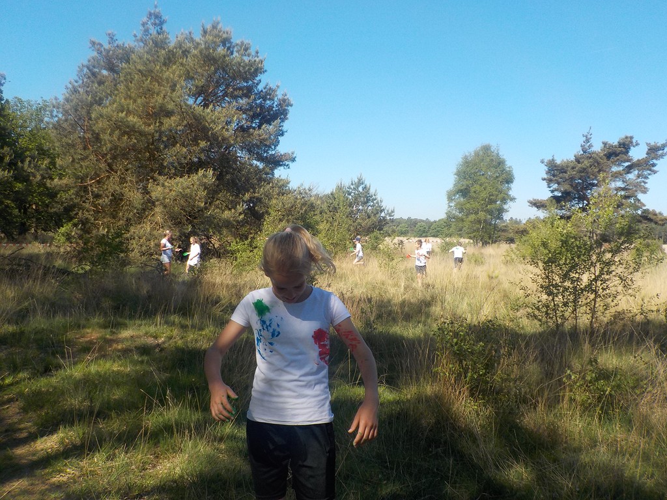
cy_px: 250
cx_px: 334
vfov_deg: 46.8
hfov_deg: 60.0
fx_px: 578
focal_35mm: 30
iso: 125
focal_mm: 4.1
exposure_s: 1/800
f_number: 3.3
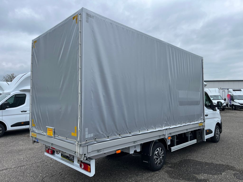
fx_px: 183
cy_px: 91
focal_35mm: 26
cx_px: 122
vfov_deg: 53.1
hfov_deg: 67.3
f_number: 1.6
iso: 50
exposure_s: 1/1422
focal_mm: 5.1
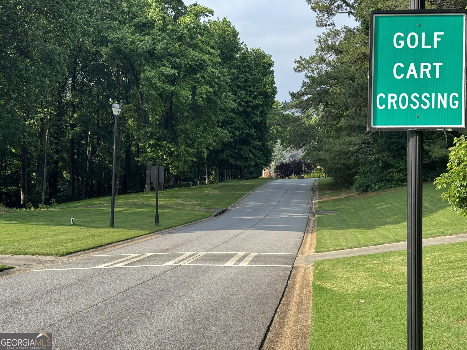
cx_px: 234
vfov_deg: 30.3
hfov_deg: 39.7
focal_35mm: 48
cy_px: 175
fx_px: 648
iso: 64
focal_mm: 6.76
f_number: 1.78
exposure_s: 1/1490
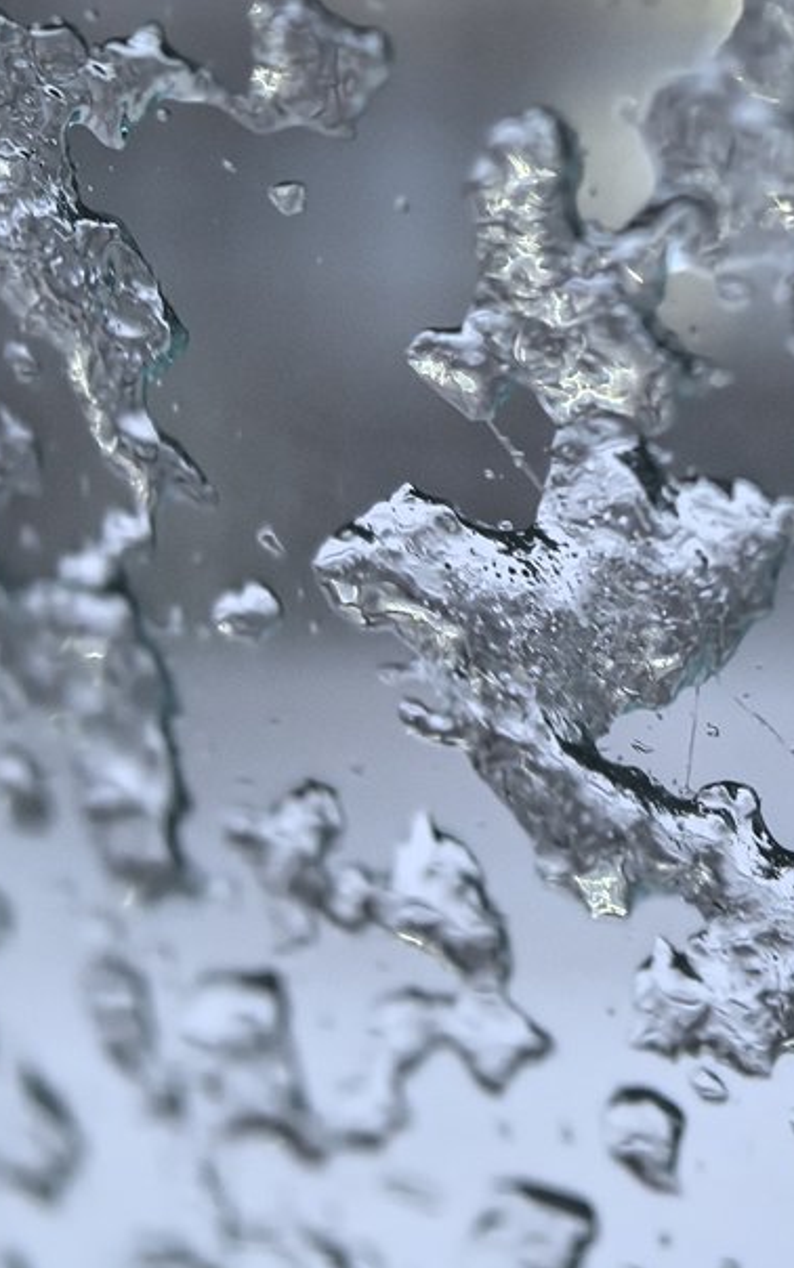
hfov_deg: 12.8
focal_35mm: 102
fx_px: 3528
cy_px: 640
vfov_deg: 20.4
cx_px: 455
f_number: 2.1
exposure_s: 1/117
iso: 640
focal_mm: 15
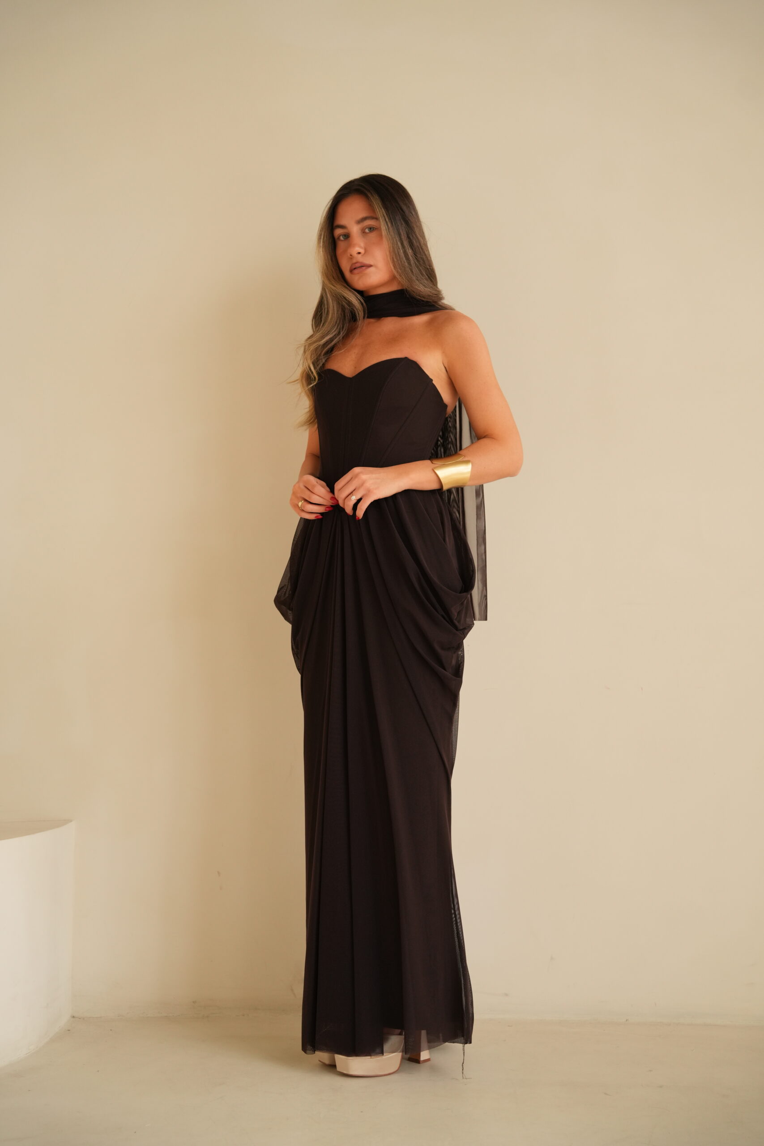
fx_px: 1610
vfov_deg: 39.2
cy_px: 573
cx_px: 382
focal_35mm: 51
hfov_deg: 26.7
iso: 640
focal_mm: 50.6
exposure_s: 1/125
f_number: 4
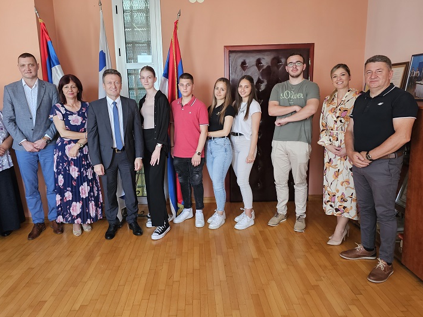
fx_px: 318
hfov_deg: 67.2
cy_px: 148
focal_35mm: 26
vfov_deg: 53.0
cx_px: 195
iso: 250
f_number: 1.7
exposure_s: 1/100
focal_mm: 6.3
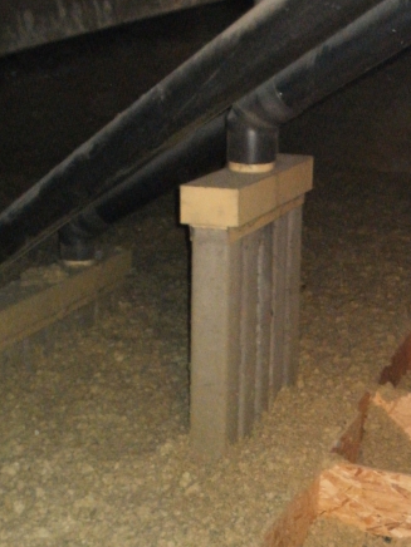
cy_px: 458
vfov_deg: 28.6
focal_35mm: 66
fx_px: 1045
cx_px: 211
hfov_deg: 22.3
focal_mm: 6.3
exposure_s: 1/30
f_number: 3.5
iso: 400
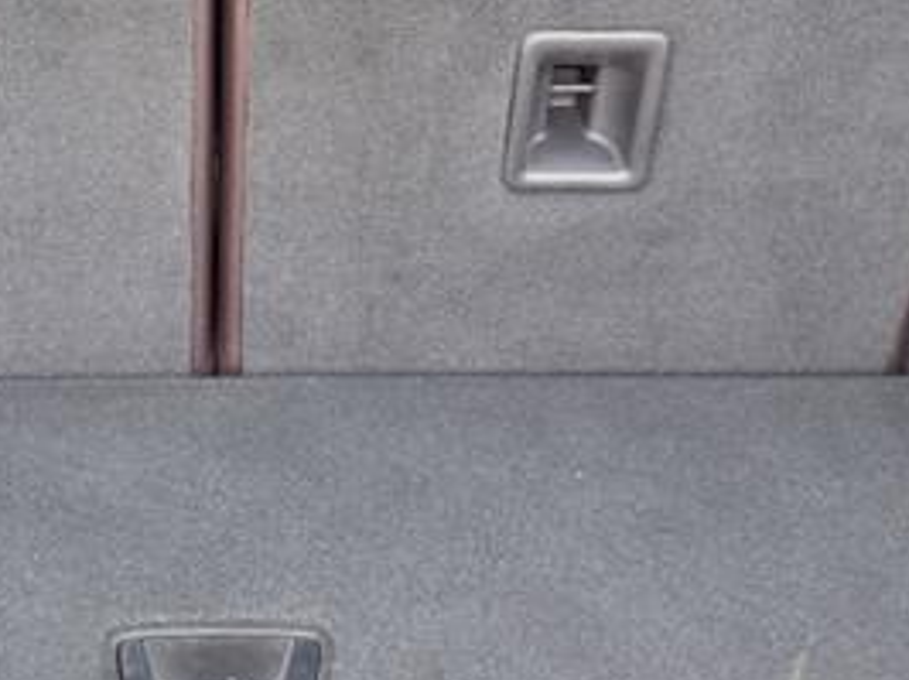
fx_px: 1705
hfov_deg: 29.4
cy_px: -10
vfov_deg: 21.7
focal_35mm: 65
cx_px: 226
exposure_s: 1/60.2
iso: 50
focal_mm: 3.58
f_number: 1.9
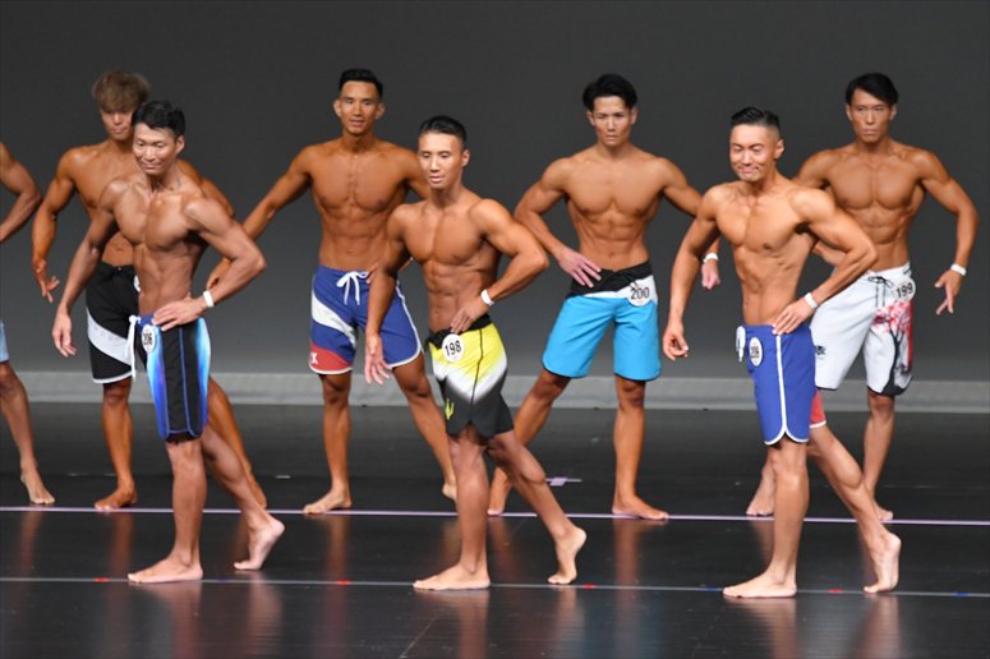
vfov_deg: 4.8
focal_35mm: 285
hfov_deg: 7.2
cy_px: 330
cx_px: 495
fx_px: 7834
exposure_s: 1/400
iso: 4000
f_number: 5.6
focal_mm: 190
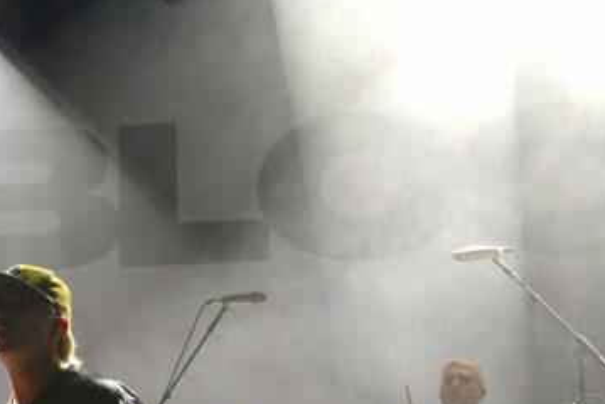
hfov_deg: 18.5
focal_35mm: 109
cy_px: 318
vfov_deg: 12.5
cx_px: 101
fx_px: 1833
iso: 2500
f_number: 4
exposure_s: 1/160
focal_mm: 34
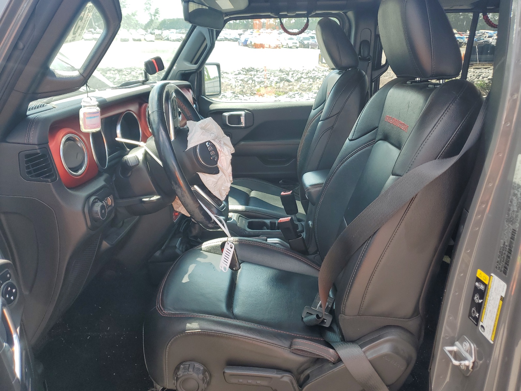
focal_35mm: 26
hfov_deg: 67.3
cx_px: 260
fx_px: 391
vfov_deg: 53.1
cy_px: 196
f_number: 1.5
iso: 50
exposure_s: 1/455
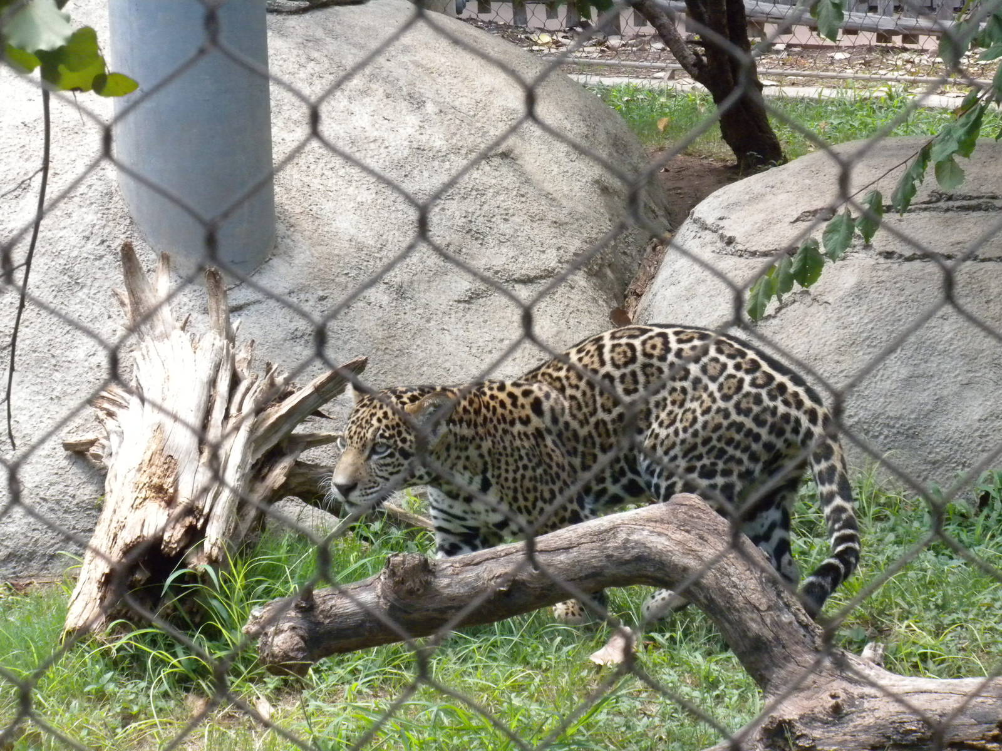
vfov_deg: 12.5
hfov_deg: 16.6
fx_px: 3445
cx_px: 501
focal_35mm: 119
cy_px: 376
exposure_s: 1/406
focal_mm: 21
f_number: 5.1
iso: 400
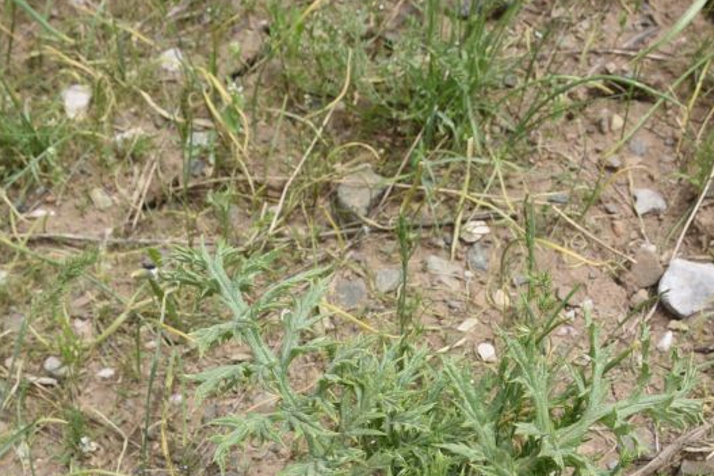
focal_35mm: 79
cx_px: 392
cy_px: 554
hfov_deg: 25.7
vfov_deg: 16.6
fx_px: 1566
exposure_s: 1/125
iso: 160
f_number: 11
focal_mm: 32
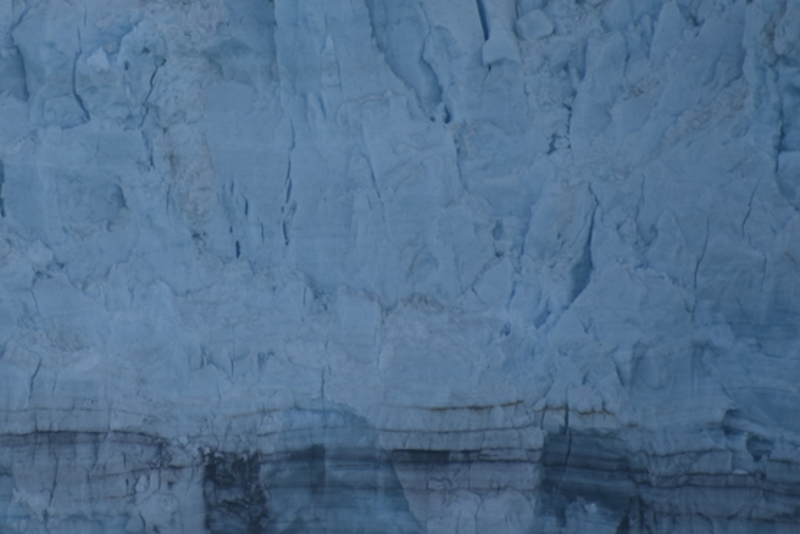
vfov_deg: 2.0
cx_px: 183
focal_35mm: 691
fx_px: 15359
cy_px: 181
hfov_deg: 3.0
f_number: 5.6
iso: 125
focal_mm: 300
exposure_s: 1/640
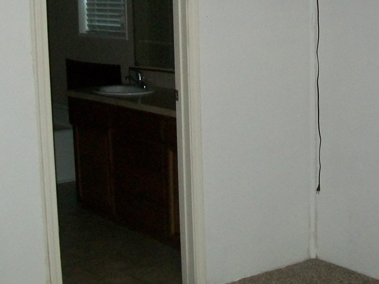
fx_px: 799
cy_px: 126
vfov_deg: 20.2
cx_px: 239
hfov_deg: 26.6
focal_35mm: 73
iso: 160
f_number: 2.7
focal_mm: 6
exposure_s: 1/60
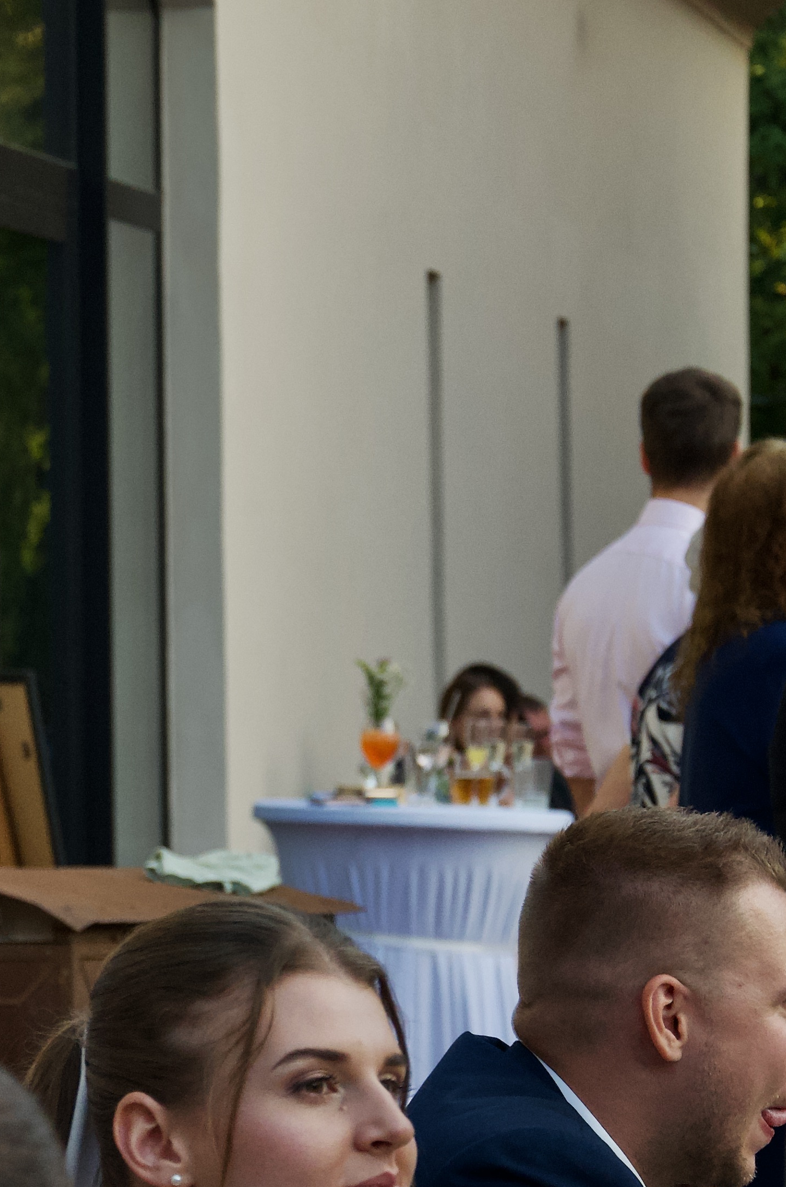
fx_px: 6481
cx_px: -42
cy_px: 746
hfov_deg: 6.9
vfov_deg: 10.5
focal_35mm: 197
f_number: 5
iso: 1400
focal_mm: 58
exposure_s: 1/500
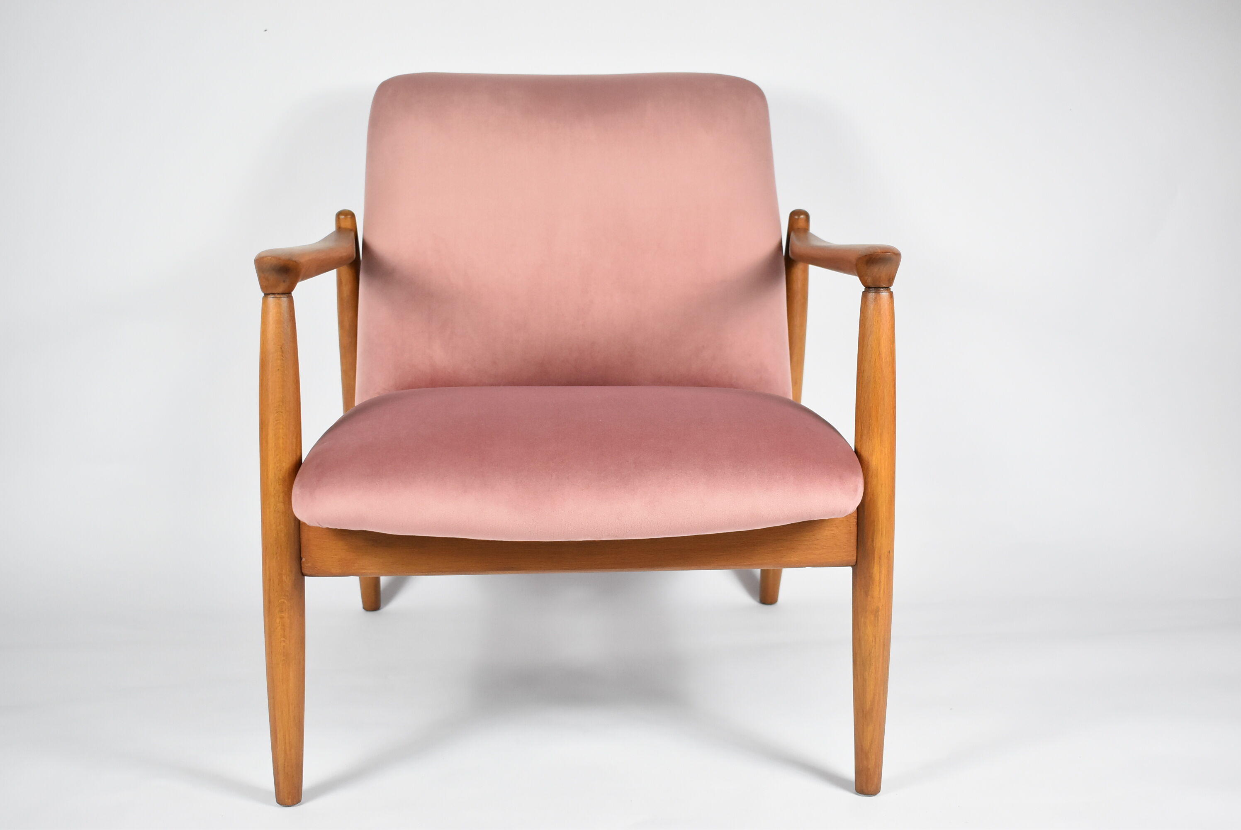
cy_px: 415
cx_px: 620
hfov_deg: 42.3
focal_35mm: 46
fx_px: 1604
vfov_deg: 29.0
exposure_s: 1/125
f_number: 4.2
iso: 1250
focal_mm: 31
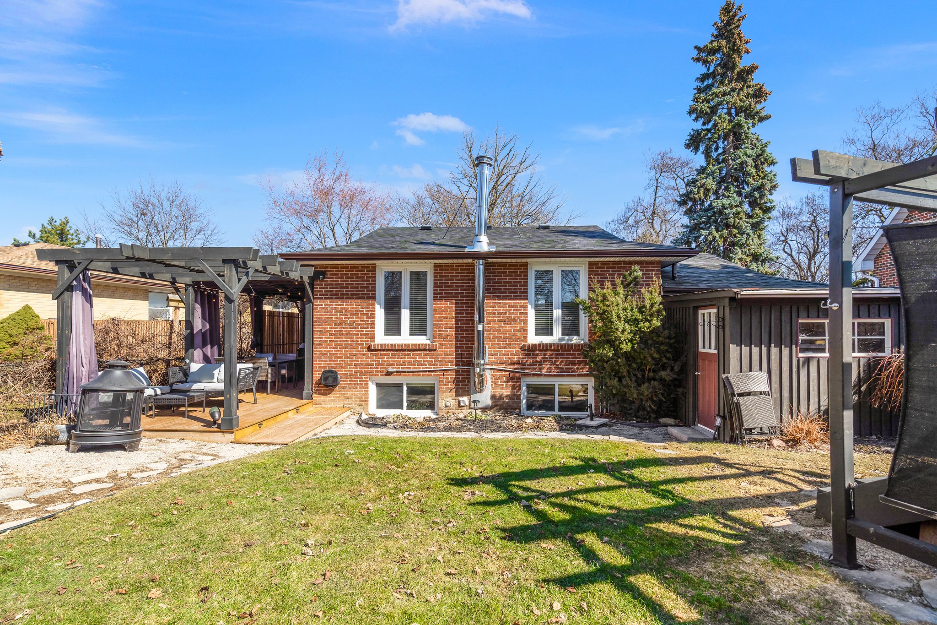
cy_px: 312
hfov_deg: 96.7
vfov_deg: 73.7
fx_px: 416
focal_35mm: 16
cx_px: 468
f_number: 6.3
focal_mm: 16
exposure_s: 1/320
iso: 320
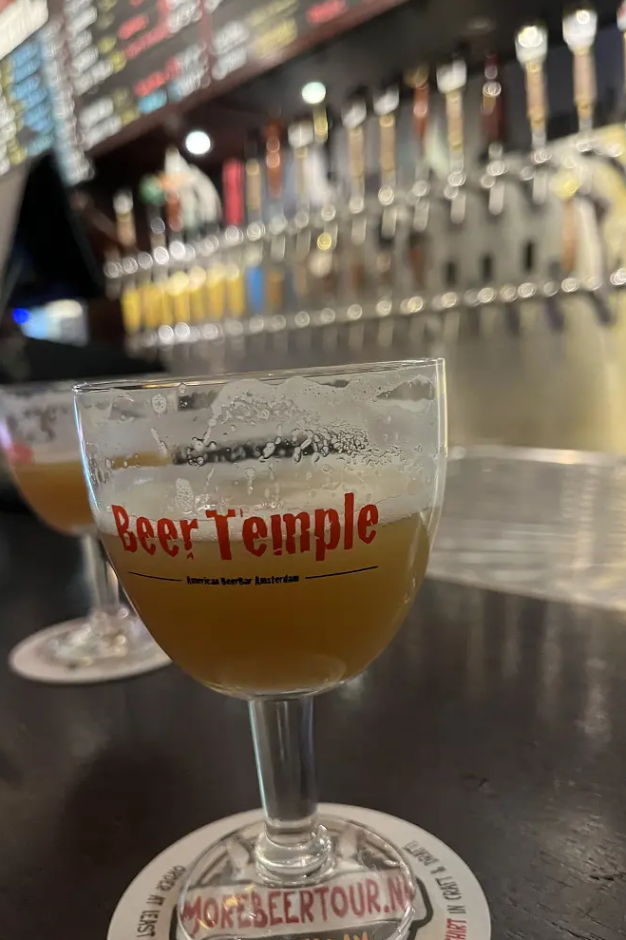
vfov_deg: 65.5
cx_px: 294
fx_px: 731
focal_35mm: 28
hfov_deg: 46.4
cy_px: 473
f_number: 1.6
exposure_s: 1/33
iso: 500
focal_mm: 5.1
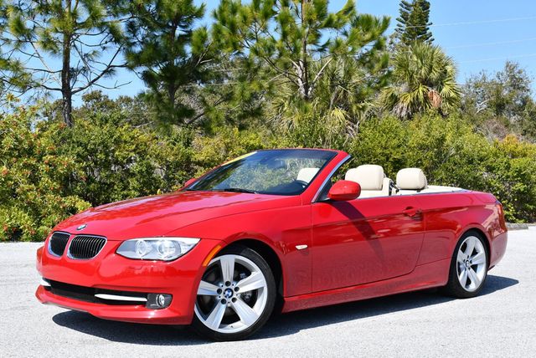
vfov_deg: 26.0
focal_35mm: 52
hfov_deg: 38.2
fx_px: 775
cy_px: 179
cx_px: 268
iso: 125
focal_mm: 26
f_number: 8
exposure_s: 1/250
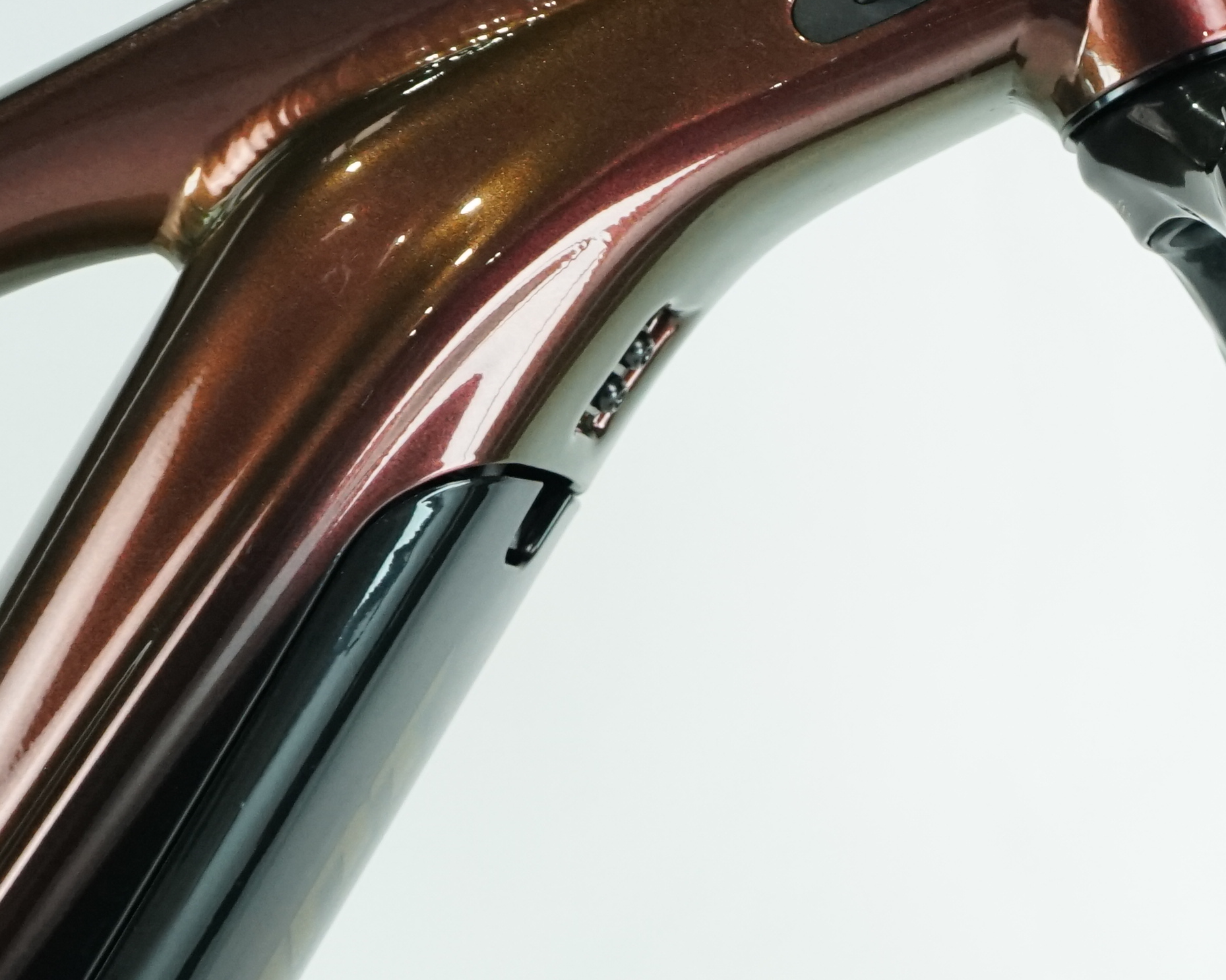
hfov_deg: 17.6
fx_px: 3737
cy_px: 1236
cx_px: 1531
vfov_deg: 14.4
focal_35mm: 103
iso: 2000
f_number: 5.6
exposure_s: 1/200
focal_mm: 34
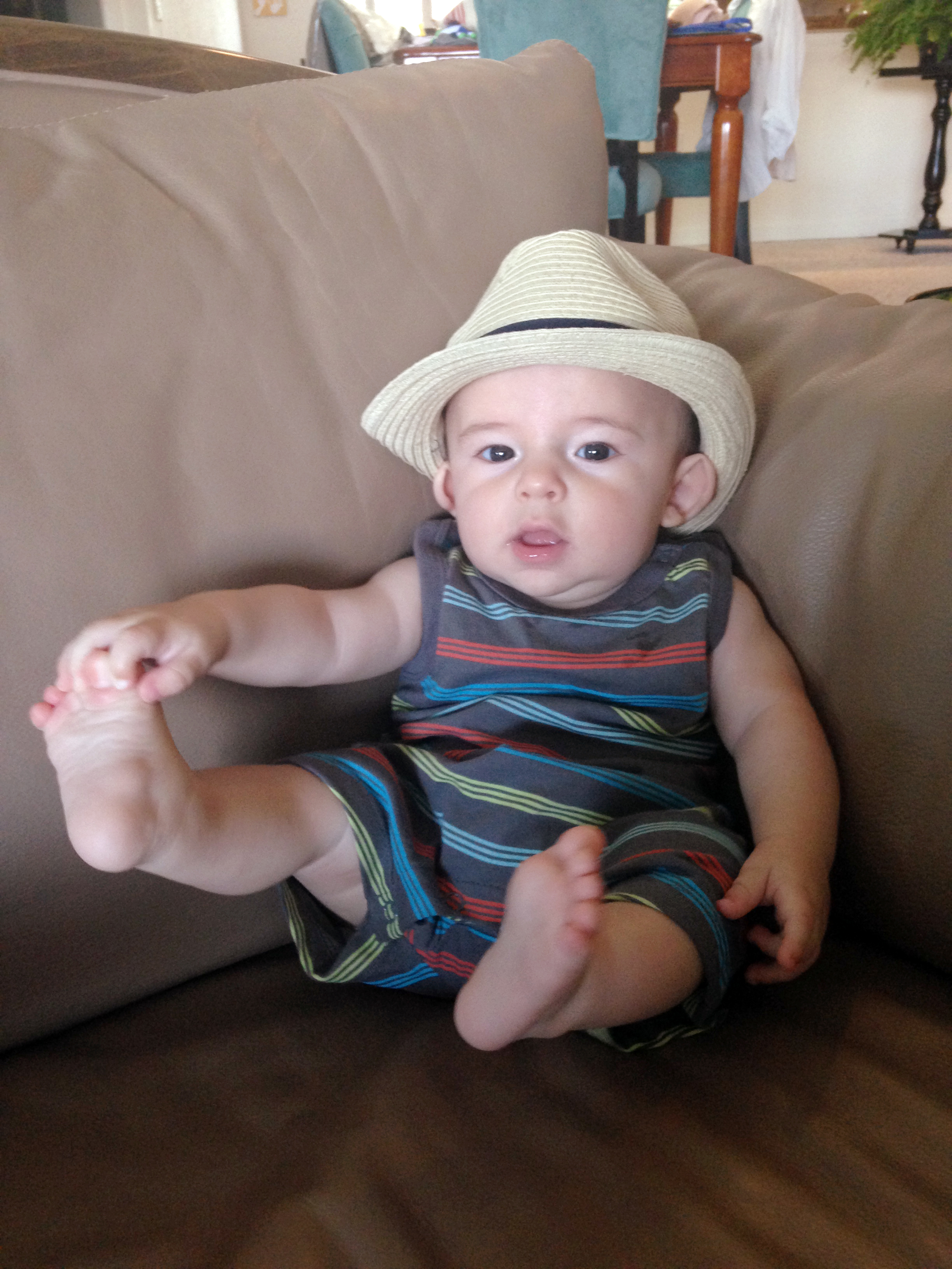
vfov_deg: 55.4
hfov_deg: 42.9
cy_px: 634
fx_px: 1210
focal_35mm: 33
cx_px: 476
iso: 200
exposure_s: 1/20
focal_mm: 4.13
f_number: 2.4
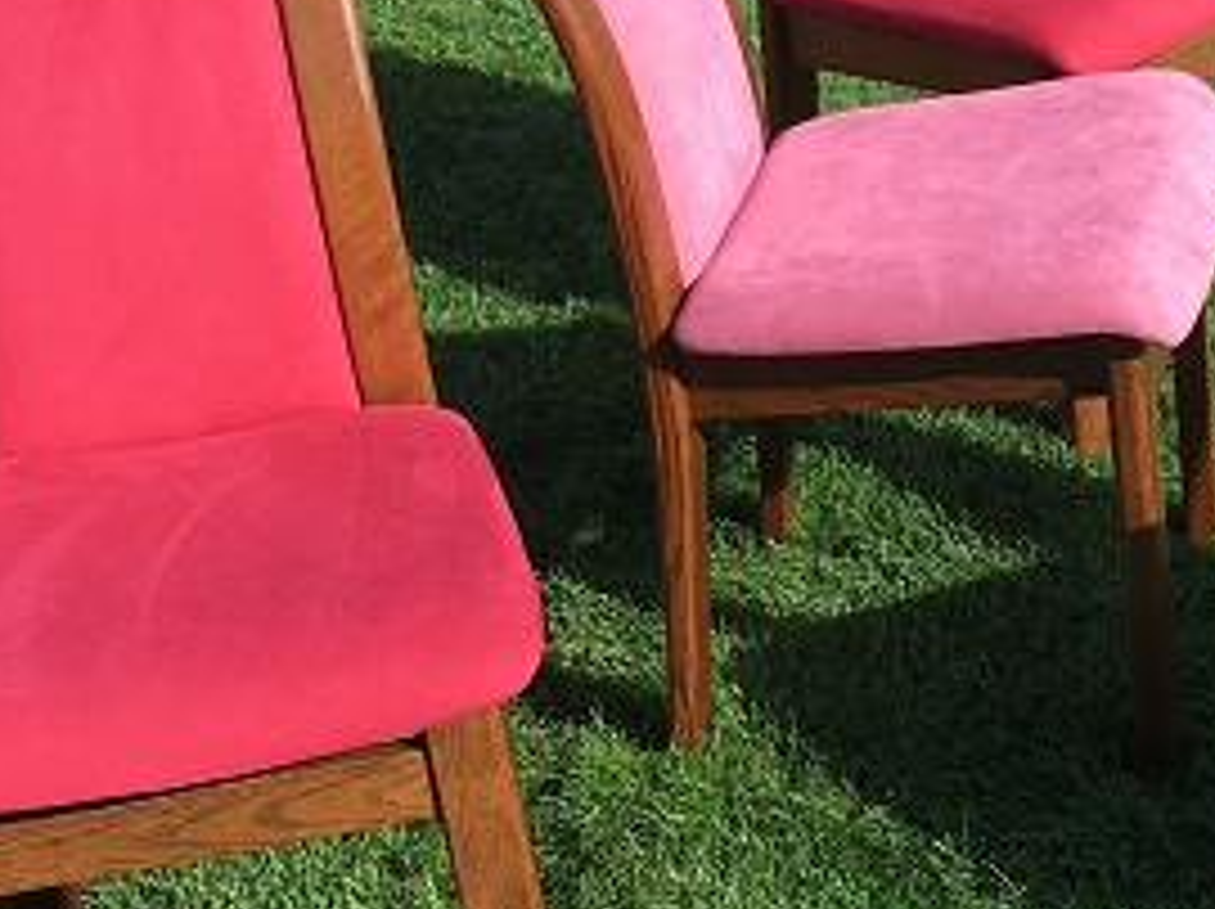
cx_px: 1206
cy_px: 346
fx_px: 3016
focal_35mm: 86
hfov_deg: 22.0
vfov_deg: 17.1
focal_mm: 4.15
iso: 25
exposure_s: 1/693
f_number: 2.2
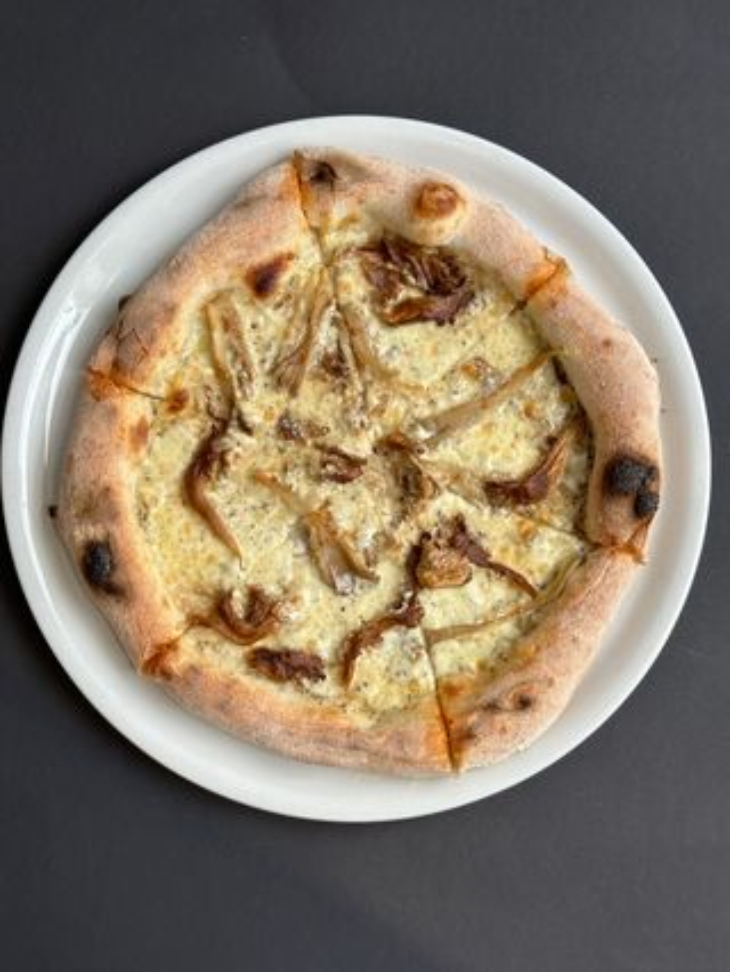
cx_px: 365
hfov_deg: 30.3
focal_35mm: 48
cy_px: 486
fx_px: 1348
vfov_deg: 39.6
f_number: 1.78
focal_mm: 6.86
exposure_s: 1/196
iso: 50
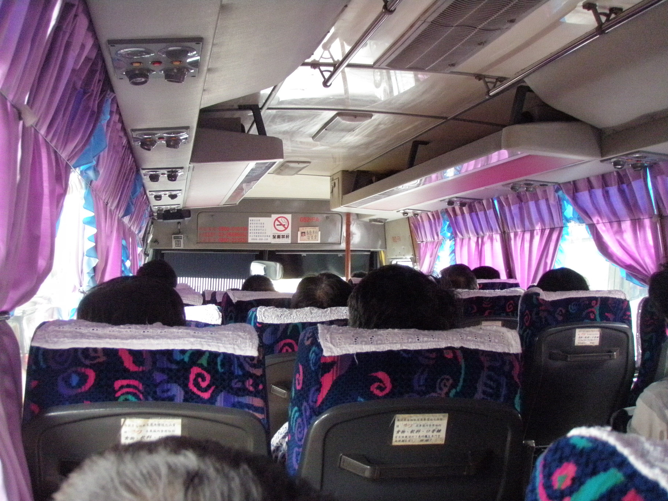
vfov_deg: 37.7
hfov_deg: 49.0
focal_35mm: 38
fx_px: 733
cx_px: 334
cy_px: 250
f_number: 3.5
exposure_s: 1/30
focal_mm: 6.7
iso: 800
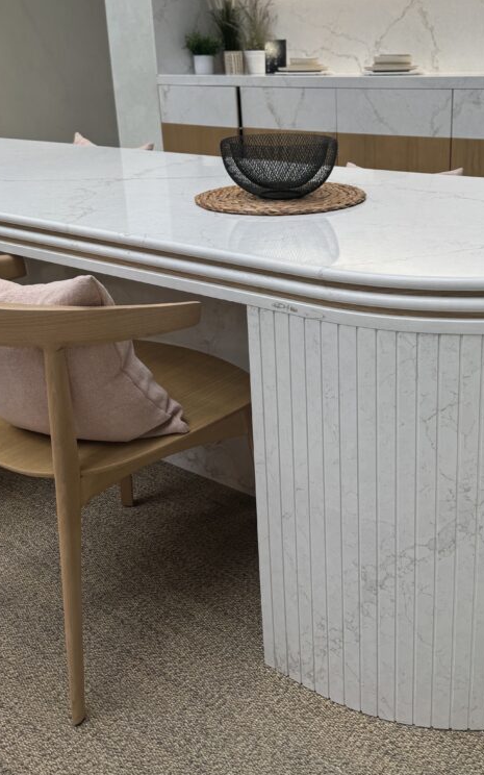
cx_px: 339
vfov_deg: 54.6
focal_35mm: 35
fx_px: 739
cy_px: 282
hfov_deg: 35.8
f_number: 1.78
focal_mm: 6.76
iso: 64
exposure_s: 1/265
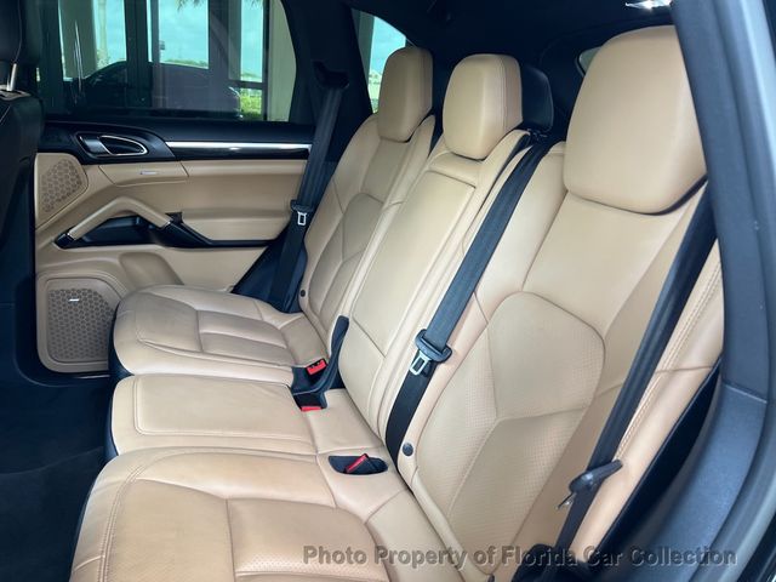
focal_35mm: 26
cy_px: 291
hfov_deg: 67.3
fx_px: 583
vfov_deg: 53.1
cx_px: 388
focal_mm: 5.7
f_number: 1.5
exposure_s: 1/100
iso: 125
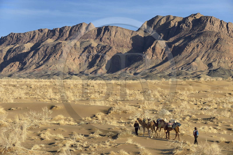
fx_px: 750
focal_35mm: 116
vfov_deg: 11.8
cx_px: 116
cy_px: 78
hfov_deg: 17.7
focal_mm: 116
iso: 200
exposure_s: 1/320
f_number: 9
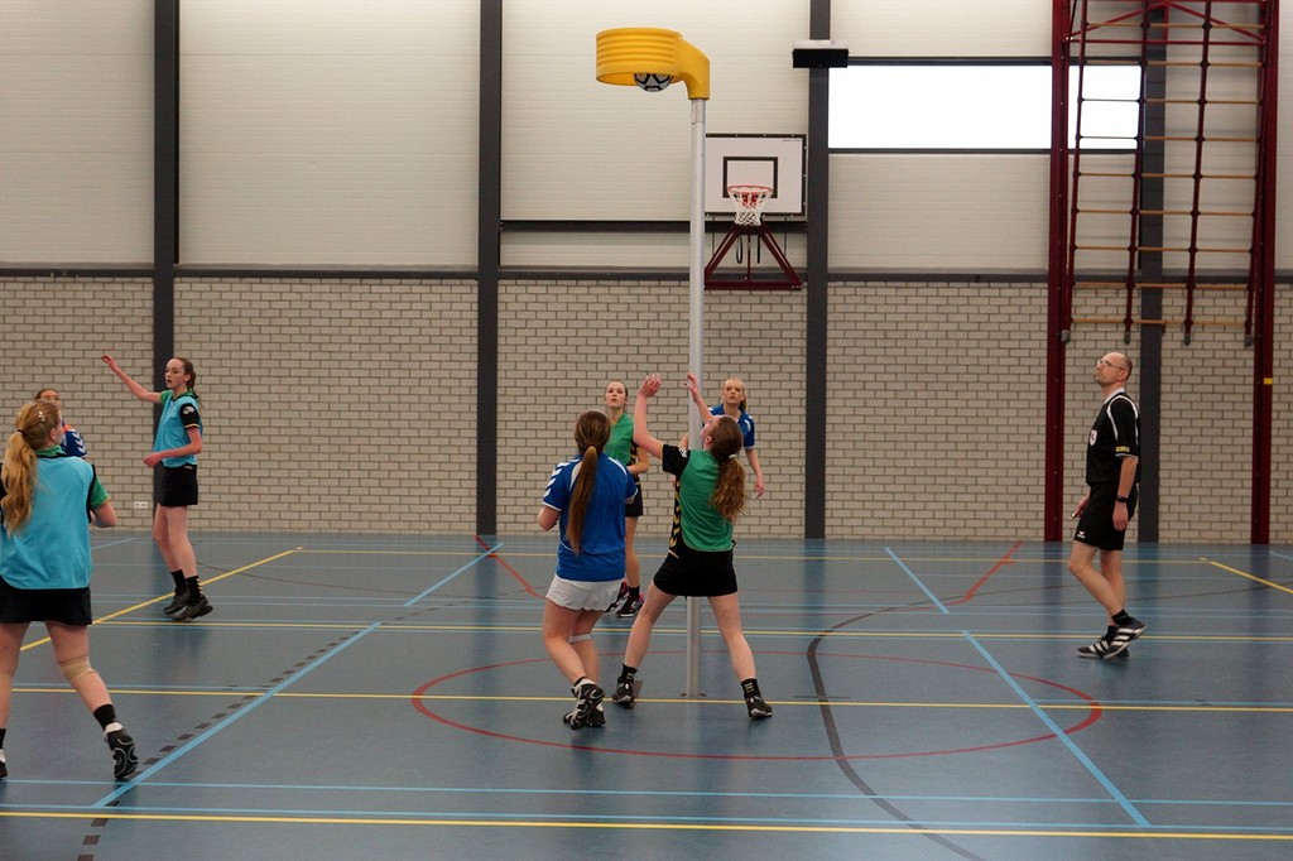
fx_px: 1885
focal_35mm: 52
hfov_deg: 37.9
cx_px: 646
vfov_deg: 25.7
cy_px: 430
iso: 1250
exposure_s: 1/250
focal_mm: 35
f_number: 3.5
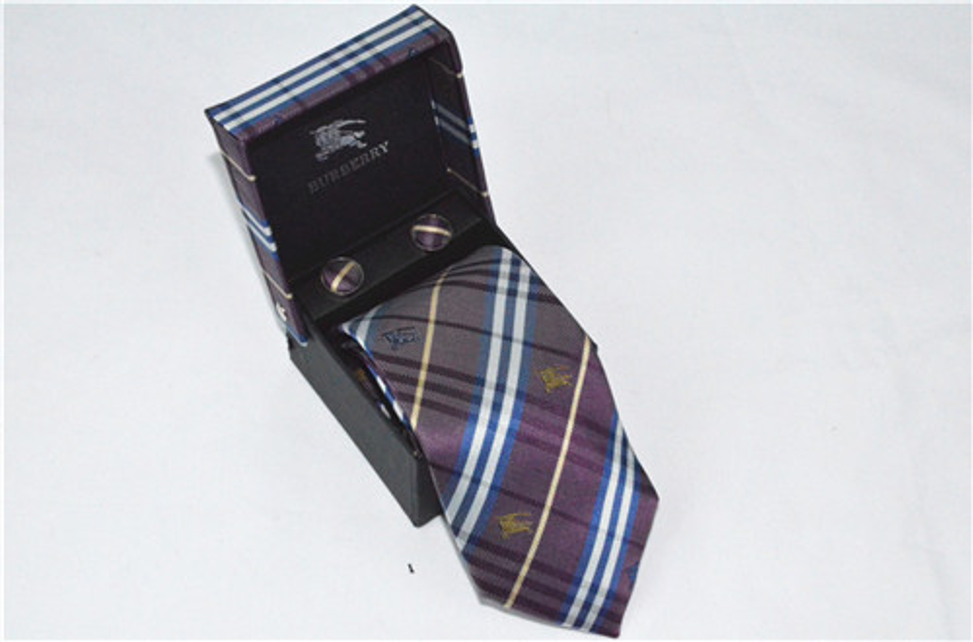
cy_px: 321
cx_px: 486
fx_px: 1940
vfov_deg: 18.8
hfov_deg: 28.2
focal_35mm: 72
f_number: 29
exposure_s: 1/250
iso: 6400
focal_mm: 48
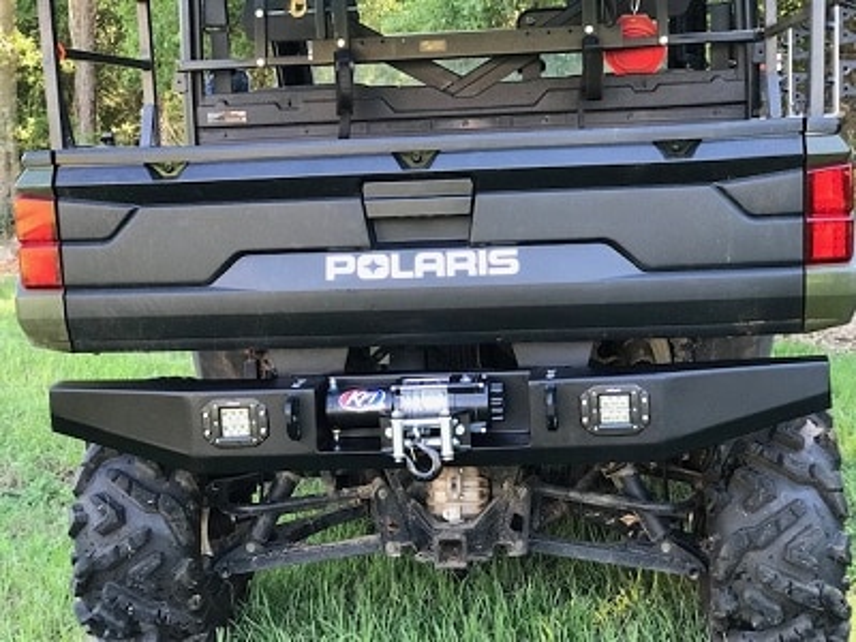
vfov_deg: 25.7
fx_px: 1410
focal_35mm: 57
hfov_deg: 33.8
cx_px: 428
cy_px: 321
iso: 80
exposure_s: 1/60
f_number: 2.8
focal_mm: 6.6
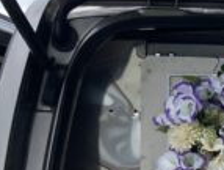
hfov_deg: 8.7
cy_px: 205
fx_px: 1297
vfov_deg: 7.4
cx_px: 597
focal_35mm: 200
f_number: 1.8
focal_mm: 3.99
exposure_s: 1/1656
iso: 20
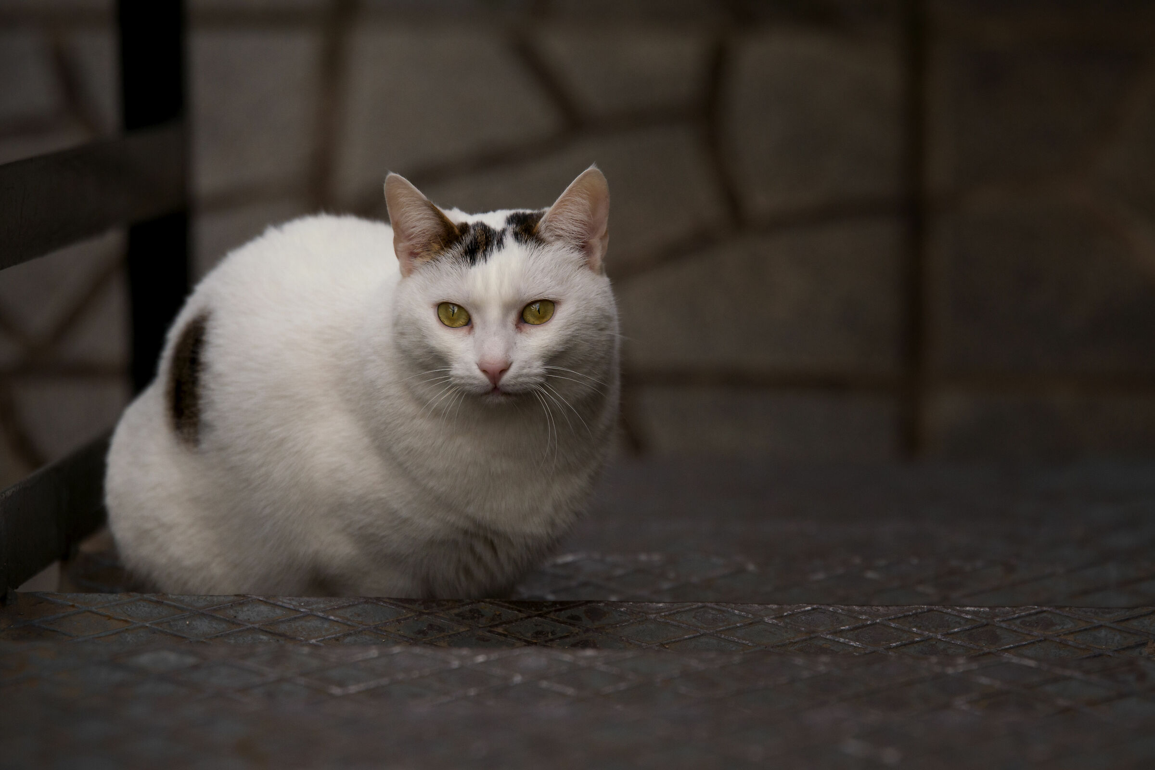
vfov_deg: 4.6
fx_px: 9624
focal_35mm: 300
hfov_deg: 6.9
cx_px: 578
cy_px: 385
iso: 640
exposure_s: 1/3200
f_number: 3.2
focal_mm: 200
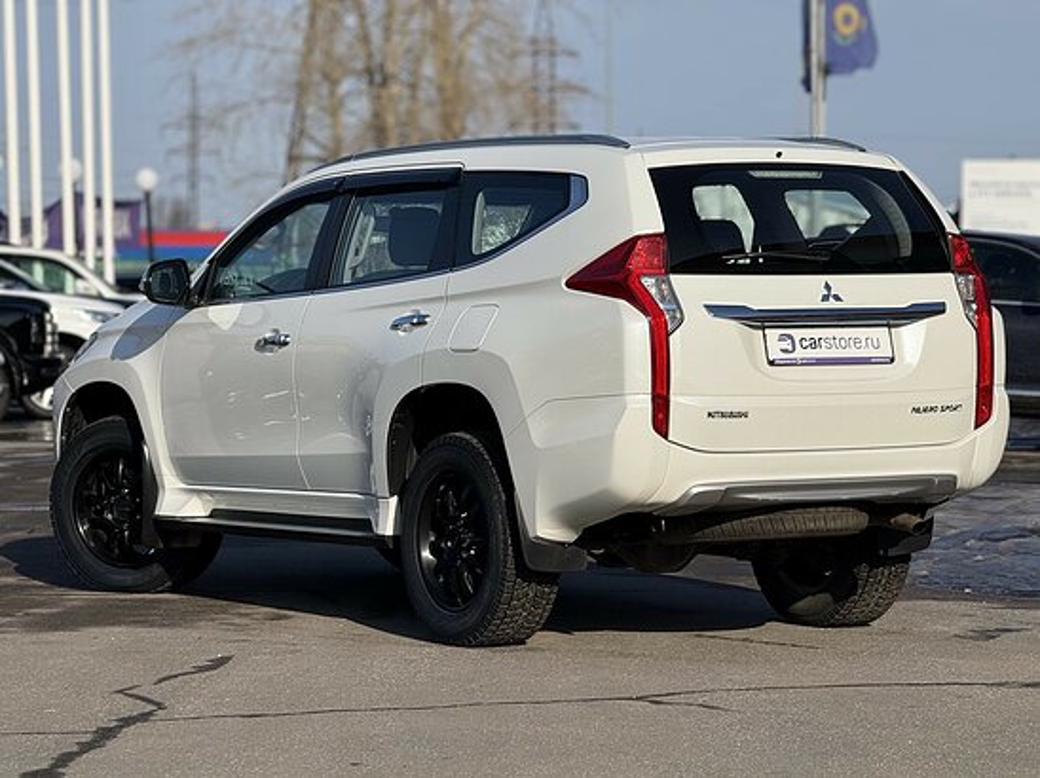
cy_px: 389
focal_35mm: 120
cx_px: 520
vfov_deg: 12.3
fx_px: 3602
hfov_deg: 16.4
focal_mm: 15.66
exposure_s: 1/2933
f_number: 2.8
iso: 64
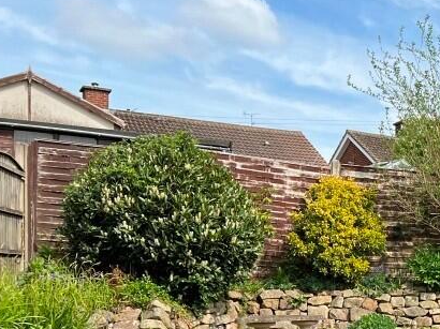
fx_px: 826
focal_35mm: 65
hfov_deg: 26.4
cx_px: 536
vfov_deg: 22.1
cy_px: 284
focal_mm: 5.7
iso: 50
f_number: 1.5
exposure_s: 1/2994
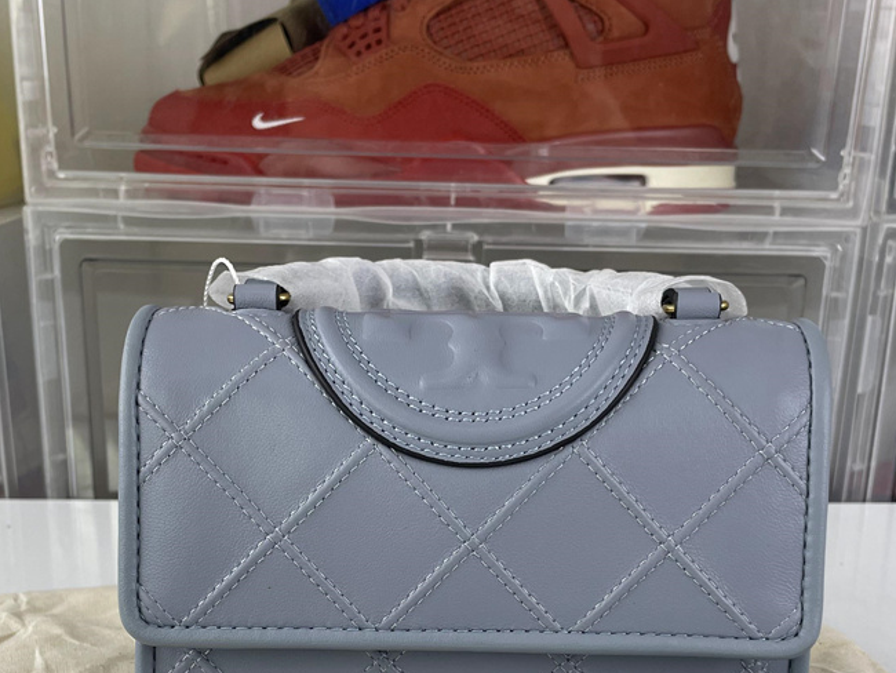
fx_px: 1243
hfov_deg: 39.6
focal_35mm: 48
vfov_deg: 29.6
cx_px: 438
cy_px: 541
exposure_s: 1/206
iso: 32
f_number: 1.6
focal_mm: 4.2
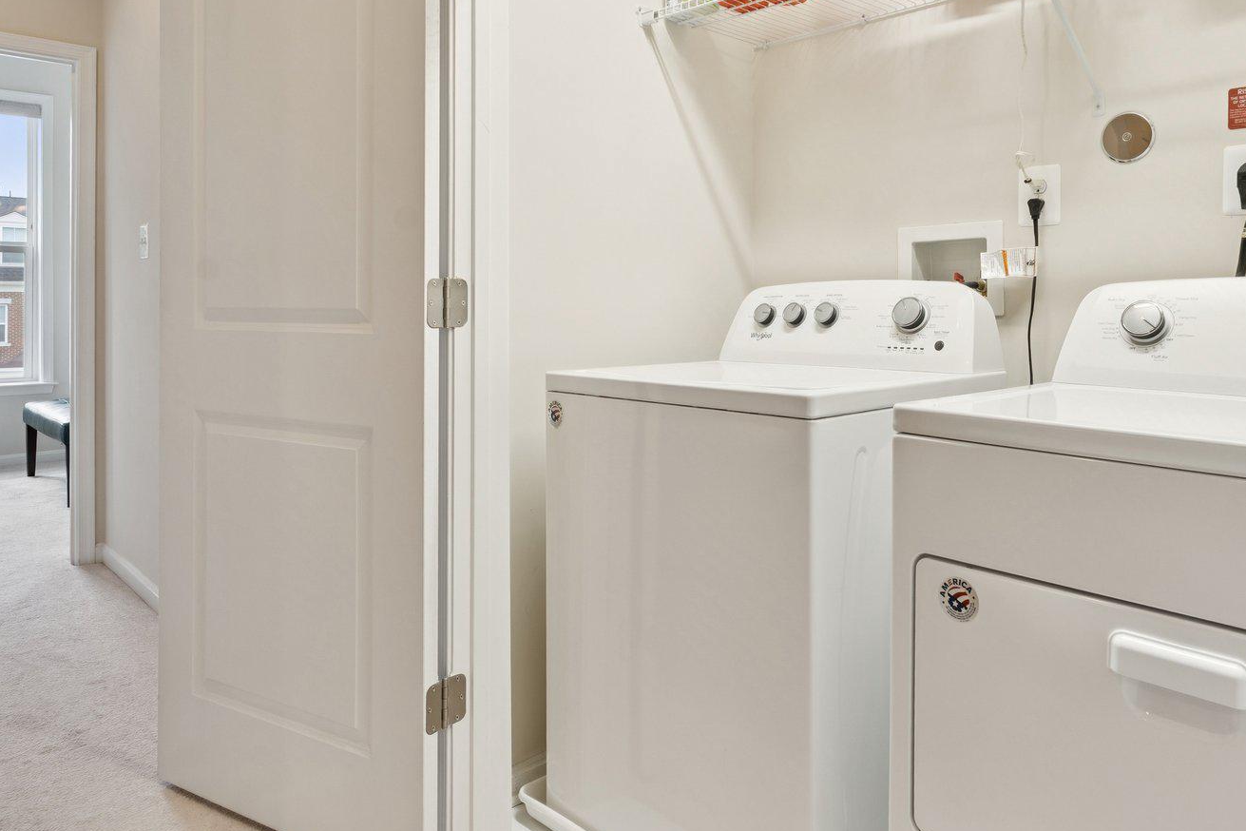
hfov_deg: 69.7
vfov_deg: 49.7
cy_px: 350
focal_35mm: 26
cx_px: 682
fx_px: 892
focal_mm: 16.5
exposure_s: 1/25
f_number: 7.1
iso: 200
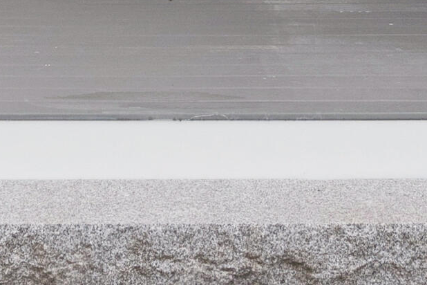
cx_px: 198
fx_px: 1210
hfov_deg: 20.0
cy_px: -256
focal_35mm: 102
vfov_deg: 12.1
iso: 320
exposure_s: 1/640
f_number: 7.1
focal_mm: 21
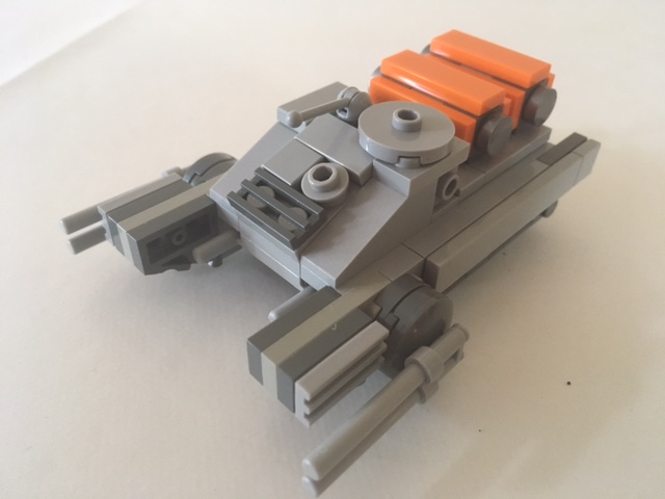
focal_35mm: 29
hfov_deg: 61.7
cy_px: 250
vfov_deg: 48.2
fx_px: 557
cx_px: 332
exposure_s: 1/25
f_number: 2.2
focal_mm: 4.15
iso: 200
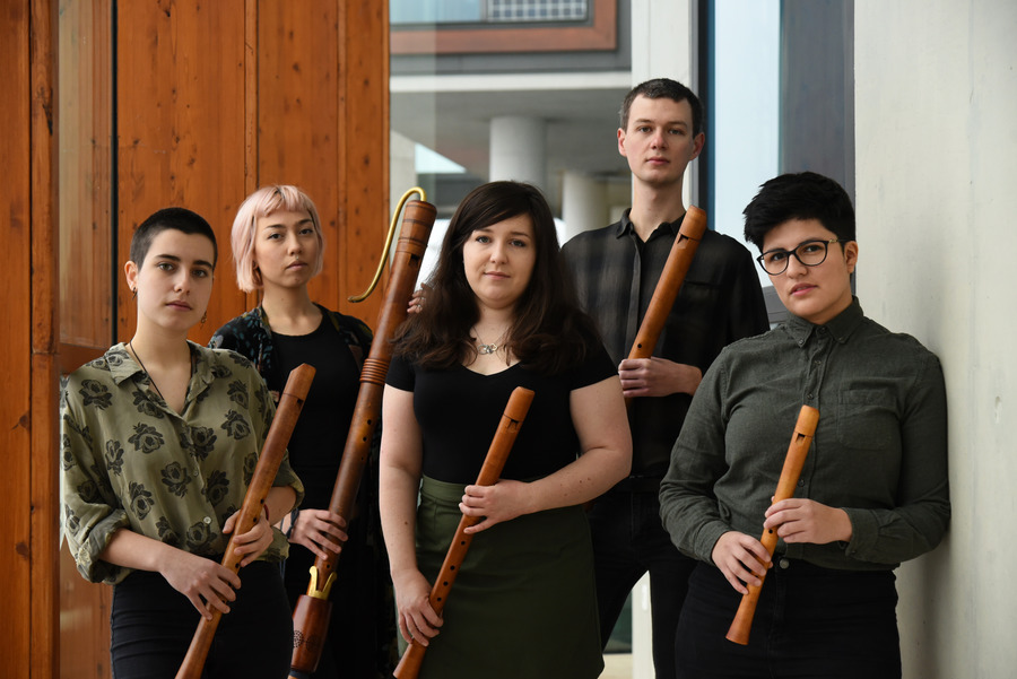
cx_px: 508
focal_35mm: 75
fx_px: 2120
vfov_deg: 18.2
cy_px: 340
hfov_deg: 27.0
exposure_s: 1/250
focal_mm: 75
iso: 1600
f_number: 5
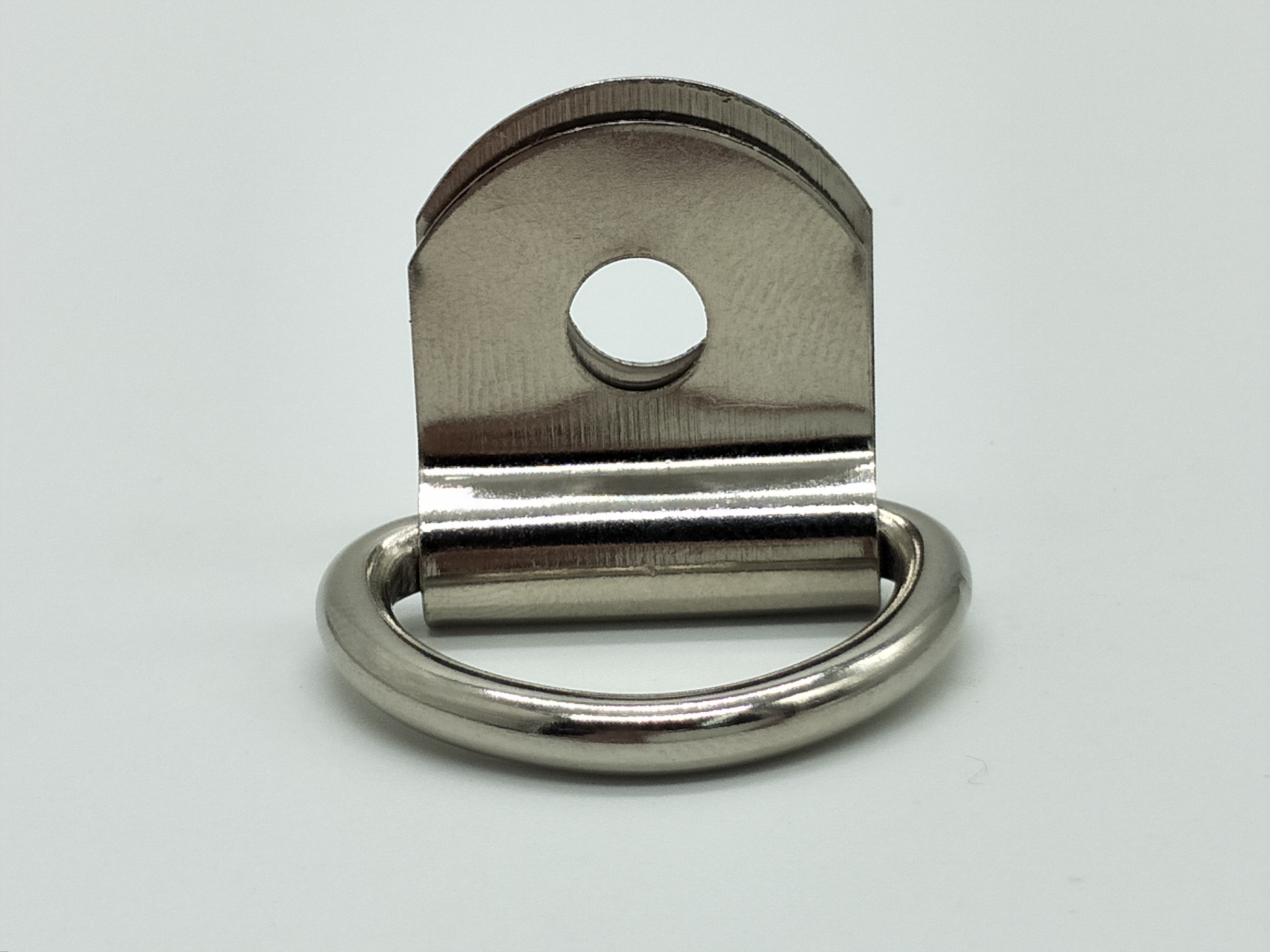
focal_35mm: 24
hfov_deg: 71.6
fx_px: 881
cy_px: 476
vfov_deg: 56.8
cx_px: 635
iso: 33
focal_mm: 4.1
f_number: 1.7
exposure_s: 1/392
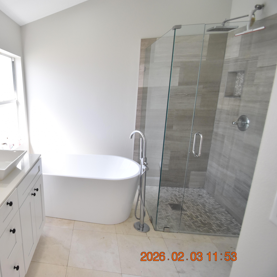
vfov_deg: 74.8
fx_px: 181
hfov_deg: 68.6
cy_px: 134
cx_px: 61
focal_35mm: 20
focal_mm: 10
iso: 800
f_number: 3.5
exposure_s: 1/350
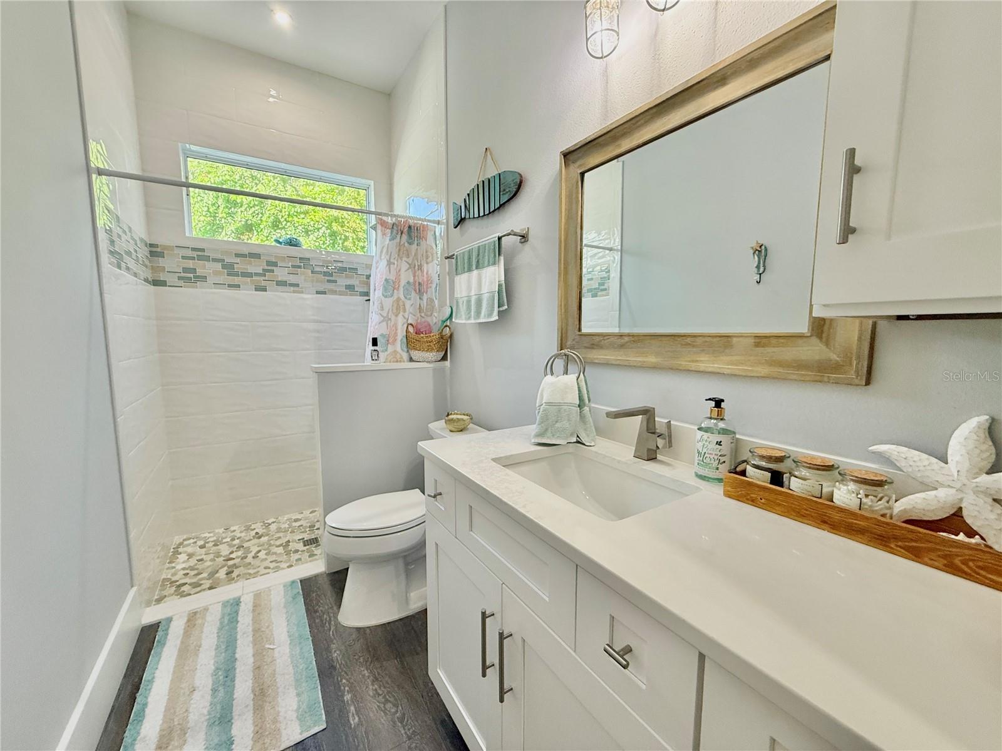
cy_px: 376
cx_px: 501
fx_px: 405
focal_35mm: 14
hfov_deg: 102.1
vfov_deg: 85.7
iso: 250
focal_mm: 2.22
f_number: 2.2
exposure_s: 1/120
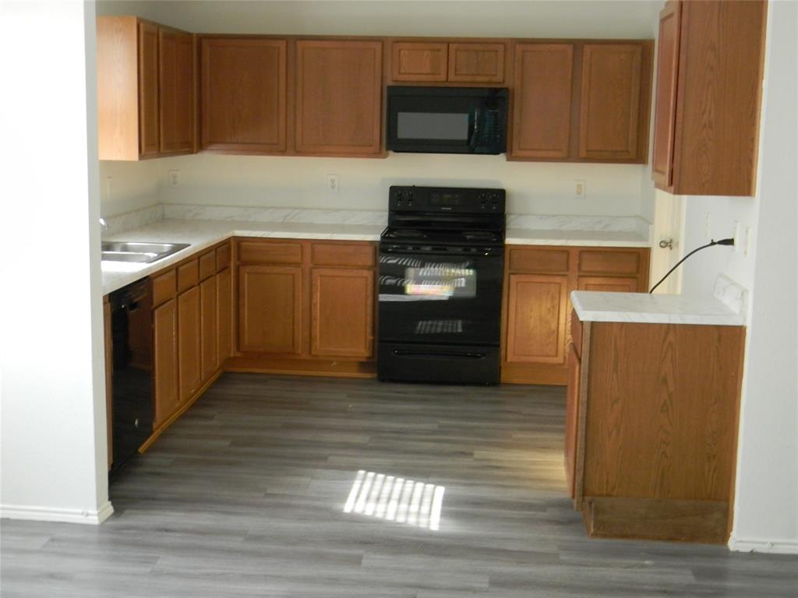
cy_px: 299
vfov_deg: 30.9
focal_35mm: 47
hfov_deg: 40.4
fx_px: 1083
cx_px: 399
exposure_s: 1/30
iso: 349
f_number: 3.9
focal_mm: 8.6
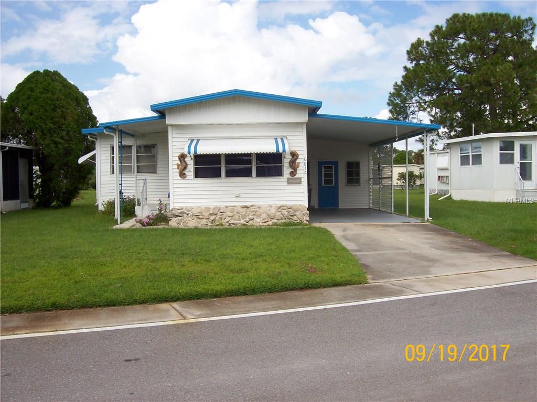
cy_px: 201
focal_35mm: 36
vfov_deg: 39.6
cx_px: 268
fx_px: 558
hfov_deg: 51.4
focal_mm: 6
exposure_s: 1/559
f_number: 4.8
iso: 80
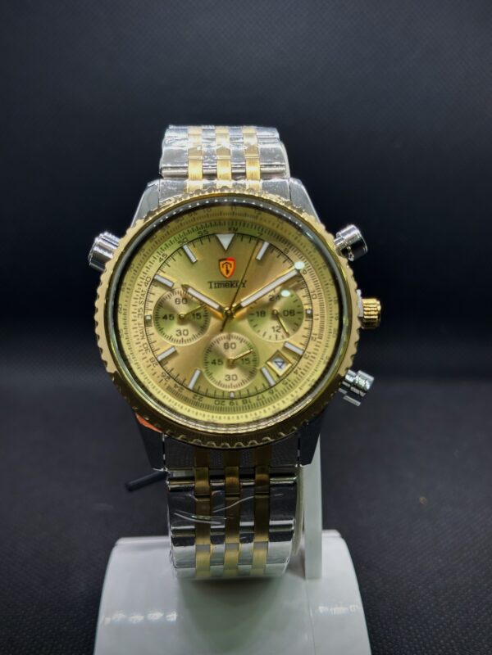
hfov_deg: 30.3
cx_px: 246
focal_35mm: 48
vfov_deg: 39.7
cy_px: 328
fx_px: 910
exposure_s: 1/101
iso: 64
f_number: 1.78
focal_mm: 6.86
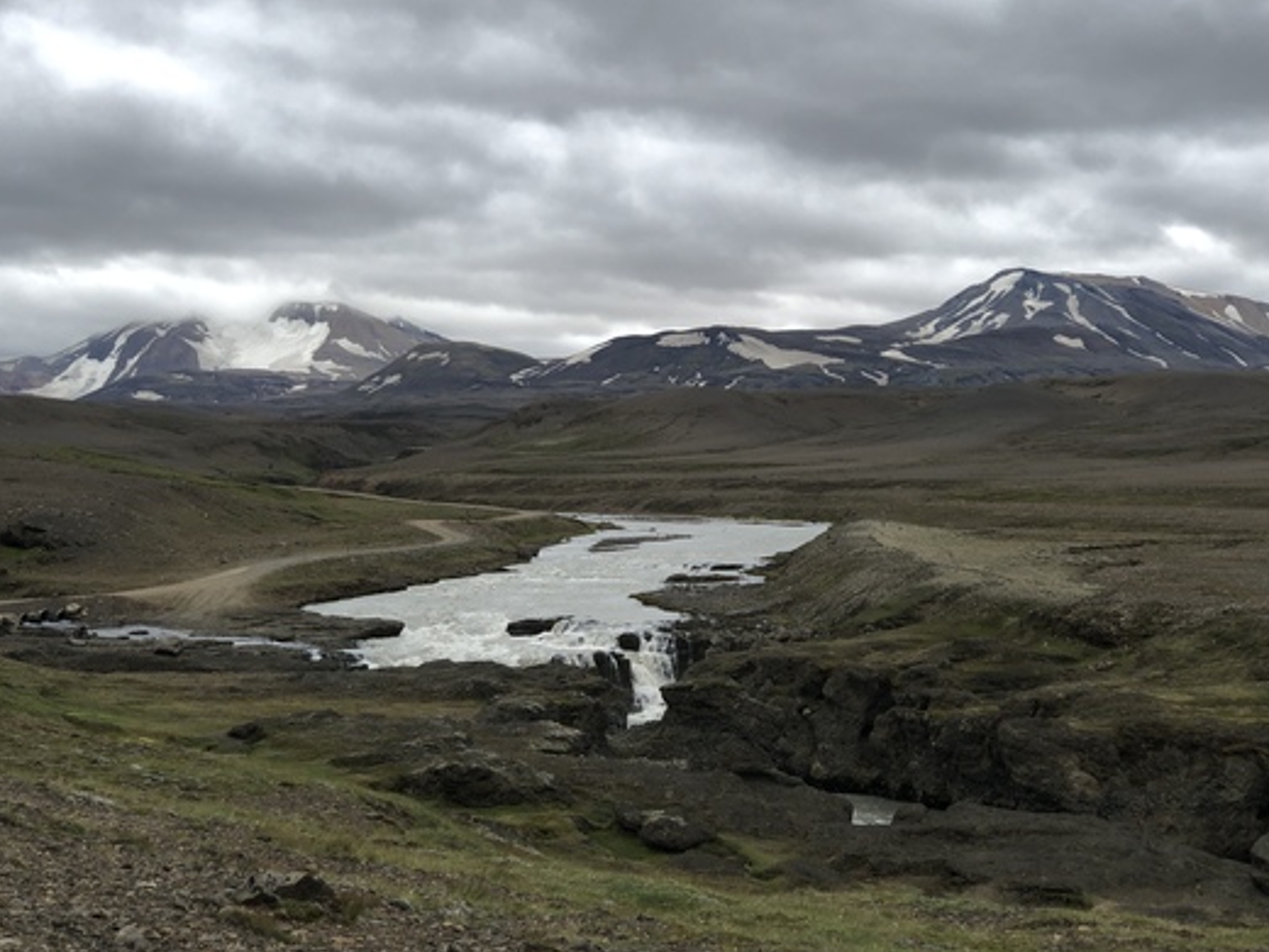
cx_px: 608
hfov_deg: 30.3
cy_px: 425
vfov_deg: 22.9
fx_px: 2346
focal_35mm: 64
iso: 16
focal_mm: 6
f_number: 2.4
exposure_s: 1/333
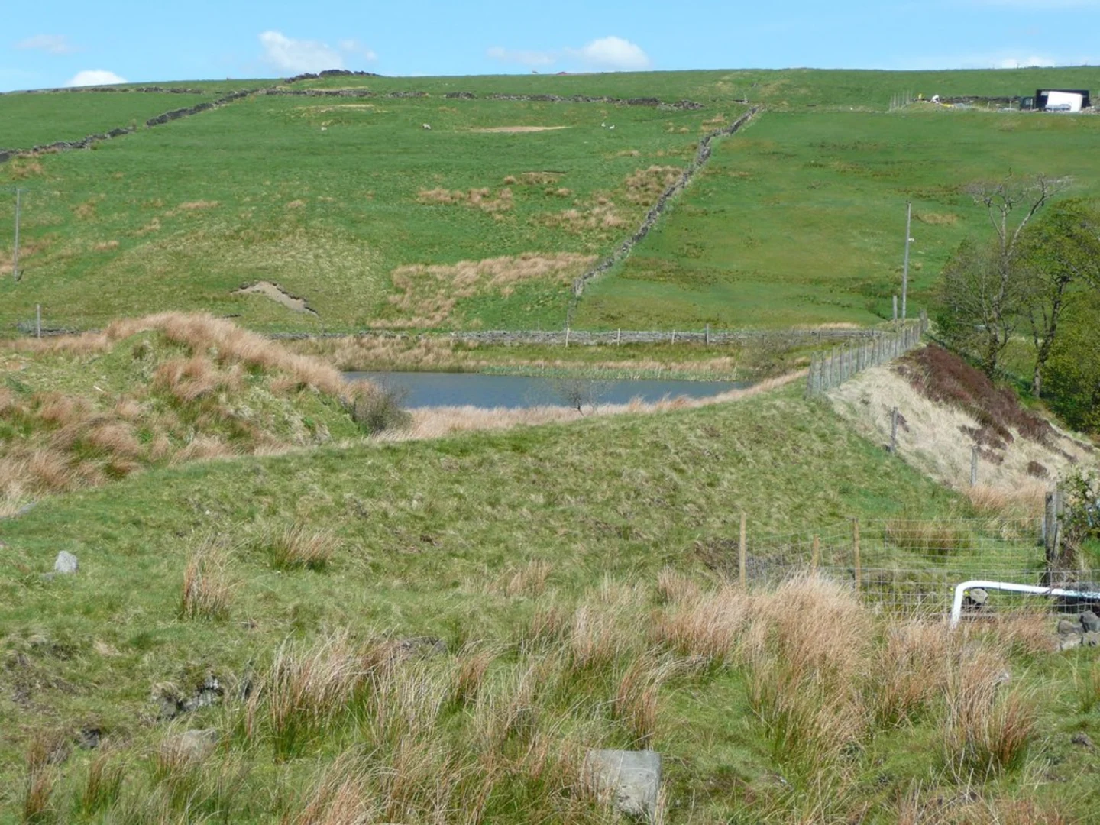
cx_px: 550
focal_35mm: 72
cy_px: 412
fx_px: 2288
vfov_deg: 20.4
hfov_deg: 27.0
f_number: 4.6
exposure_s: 1/500
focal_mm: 11.8
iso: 100
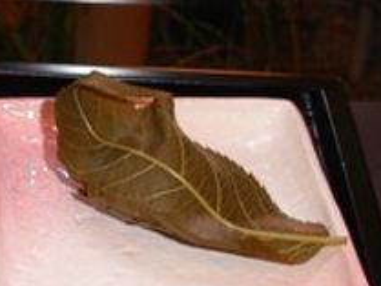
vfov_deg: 12.5
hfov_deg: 16.1
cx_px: -58
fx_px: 1300
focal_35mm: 118
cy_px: 194
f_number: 2.8
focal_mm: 7.8
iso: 100
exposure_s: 1/30
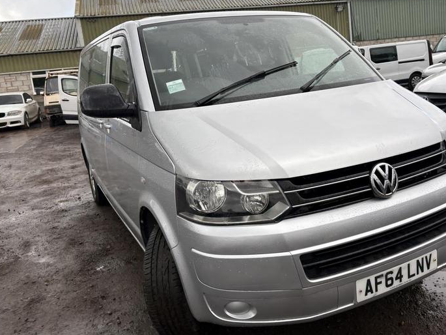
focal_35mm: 34
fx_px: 438
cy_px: 148
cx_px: 262
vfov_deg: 41.7
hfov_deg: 53.7
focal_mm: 5.96
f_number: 1.6
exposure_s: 1/724
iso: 50
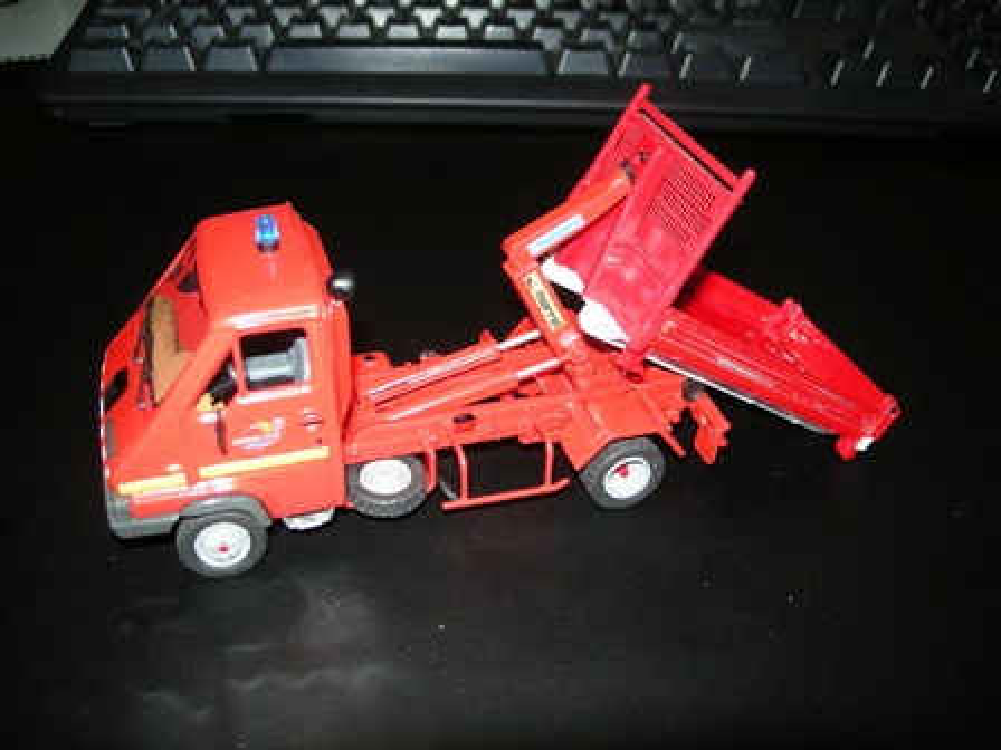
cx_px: 500
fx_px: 1012
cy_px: 375
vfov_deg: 40.7
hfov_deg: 52.6
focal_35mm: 35
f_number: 2.8
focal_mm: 5.7
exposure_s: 1/60
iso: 64
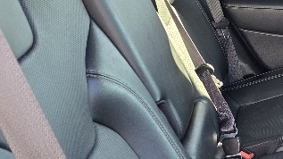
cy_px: 127
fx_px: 608
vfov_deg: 14.8
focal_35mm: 81
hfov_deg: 23.6
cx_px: 354
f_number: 1.7
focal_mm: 6.3
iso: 200
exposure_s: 1/182
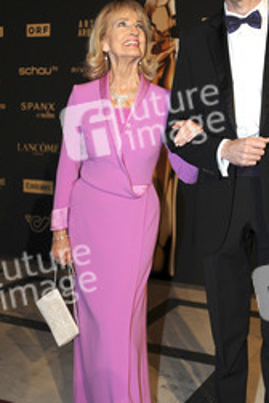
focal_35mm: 54
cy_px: 203
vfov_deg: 36.9
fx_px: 605
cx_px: 190
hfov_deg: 24.9
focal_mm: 34
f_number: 3.8
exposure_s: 1/250
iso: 800
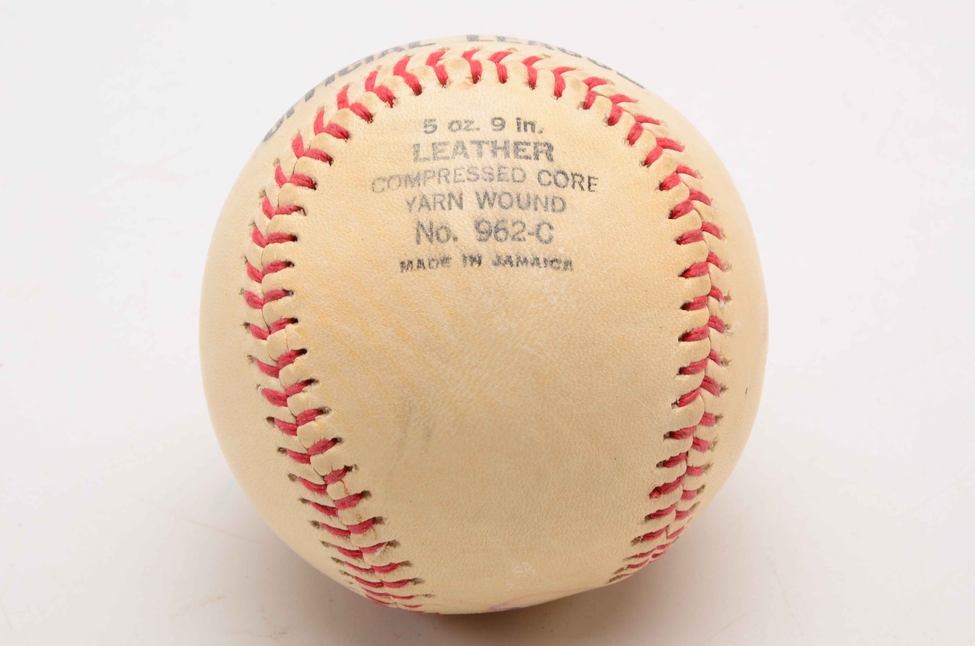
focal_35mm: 158
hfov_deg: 13.1
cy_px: 323
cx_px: 488
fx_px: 4257
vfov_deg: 8.7
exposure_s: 1/160
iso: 100
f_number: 22
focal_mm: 105
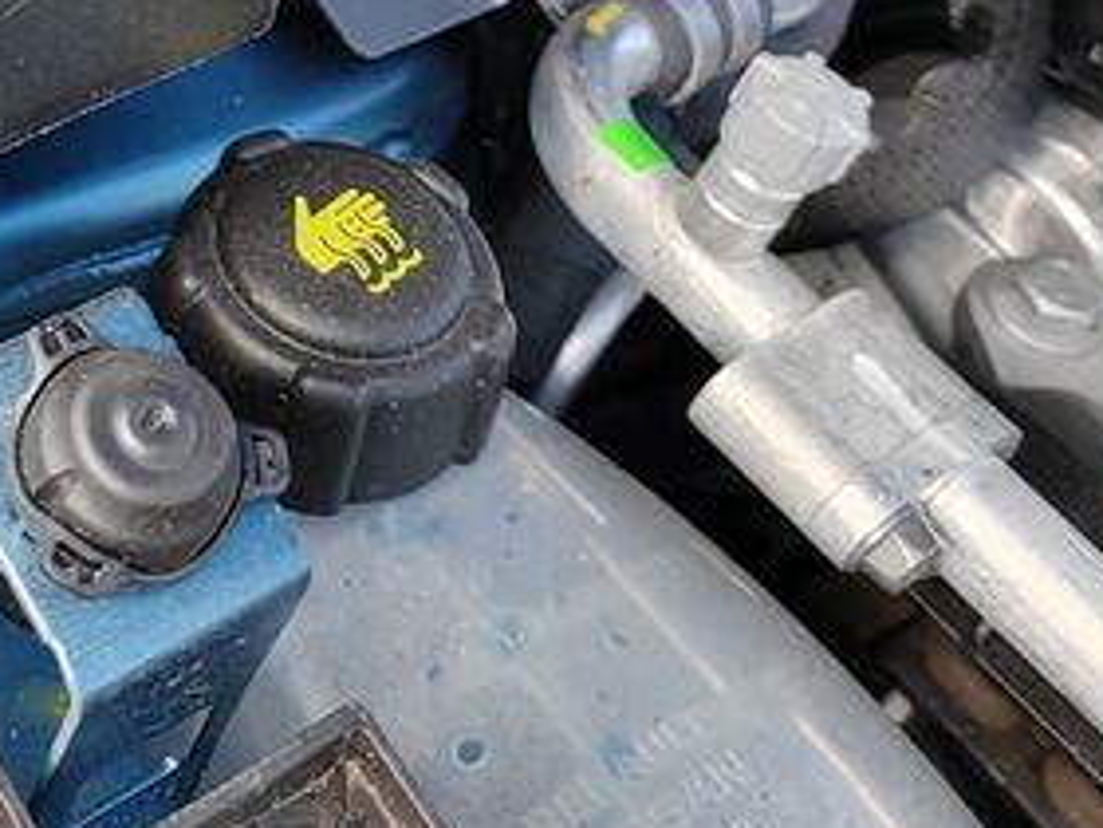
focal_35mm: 71
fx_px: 2262
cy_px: -150
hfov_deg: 25.1
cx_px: -165
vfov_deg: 19.6
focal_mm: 5.52
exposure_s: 1/590
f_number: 1.9
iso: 100
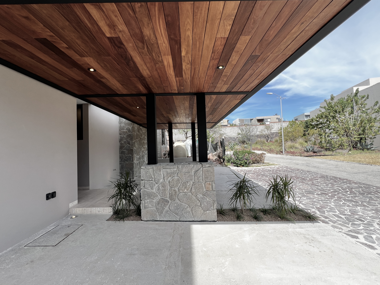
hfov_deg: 106.2
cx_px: 190
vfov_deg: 89.9
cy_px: 142
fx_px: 143
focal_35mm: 13
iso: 32
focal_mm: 1.57
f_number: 1.8
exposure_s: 1/605
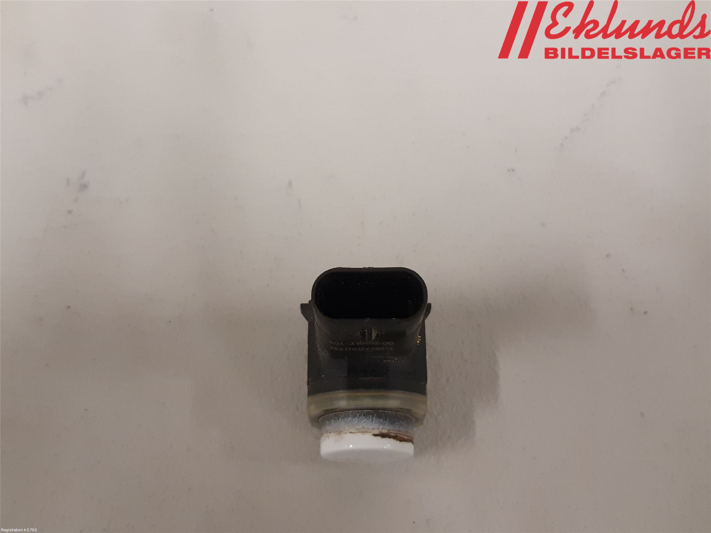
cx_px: 356
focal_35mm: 26
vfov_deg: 53.1
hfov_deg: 67.3
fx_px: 534
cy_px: 266
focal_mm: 3.93
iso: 250
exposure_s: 1/50
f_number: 1.7
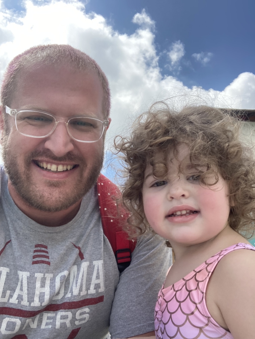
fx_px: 314
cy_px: 170
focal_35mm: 32
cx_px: 128
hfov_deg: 44.2
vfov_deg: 56.8
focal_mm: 2.87
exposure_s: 1/474
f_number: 2.2
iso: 20
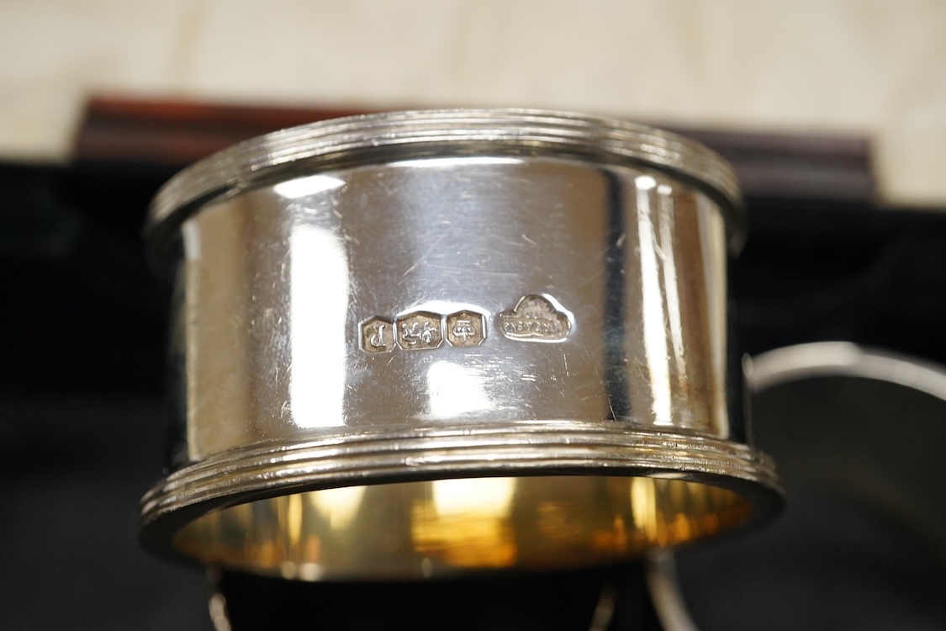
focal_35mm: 45
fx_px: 1182
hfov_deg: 43.6
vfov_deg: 29.9
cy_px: 316
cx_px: 473
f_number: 9
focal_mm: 30
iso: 2500
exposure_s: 1/400
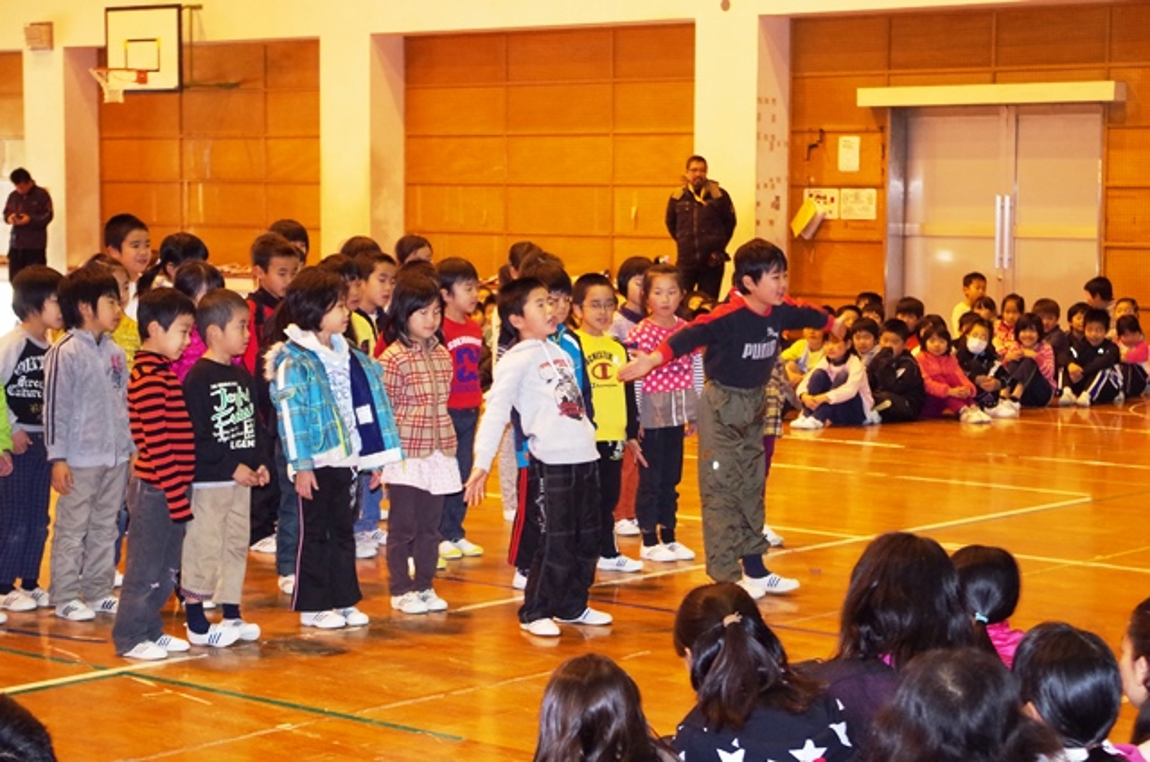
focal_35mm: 82
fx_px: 2614
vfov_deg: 16.6
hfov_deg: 24.8
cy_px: 381
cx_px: 575
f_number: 5.6
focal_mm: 55
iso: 3200
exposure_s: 1/40
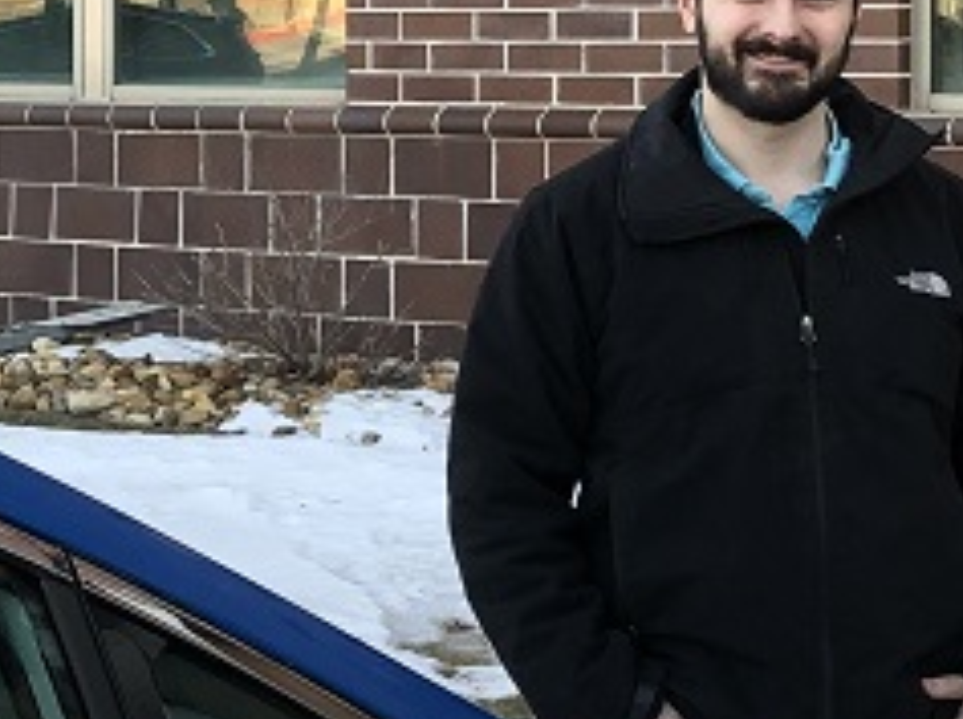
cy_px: 203
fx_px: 3944
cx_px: -175
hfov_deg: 13.6
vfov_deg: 10.4
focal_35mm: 142
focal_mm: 3.99
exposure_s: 1/120
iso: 32
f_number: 1.8
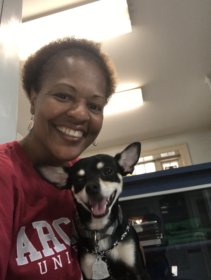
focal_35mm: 32
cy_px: 140
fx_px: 260
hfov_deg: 44.2
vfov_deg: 56.8
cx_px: 106
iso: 125
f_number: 2.2
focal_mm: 2.87
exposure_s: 1/30
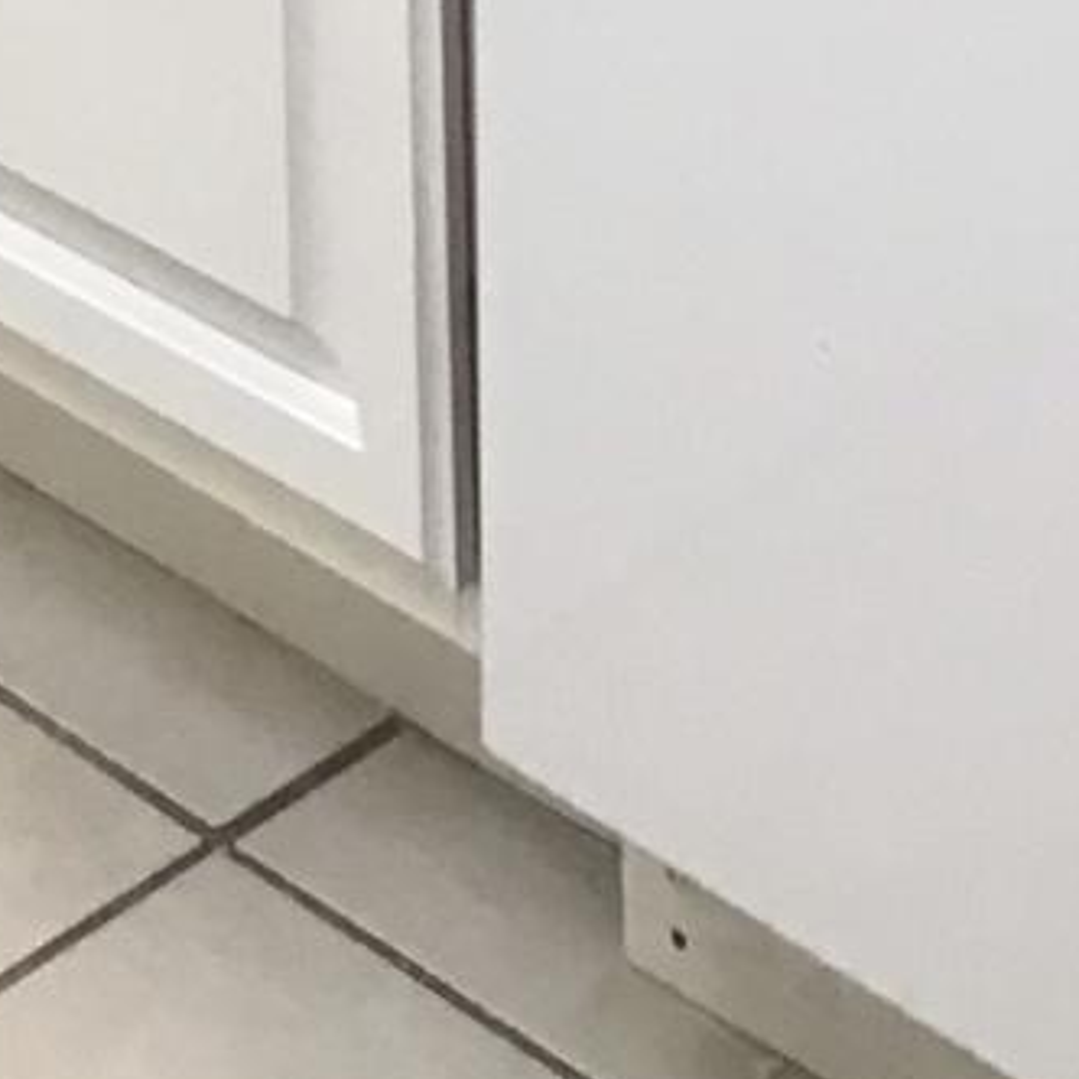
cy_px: -2018
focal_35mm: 149
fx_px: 5255
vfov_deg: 9.5
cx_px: 153
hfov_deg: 11.7
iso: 40
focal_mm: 3.99
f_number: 1.8
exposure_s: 1/30
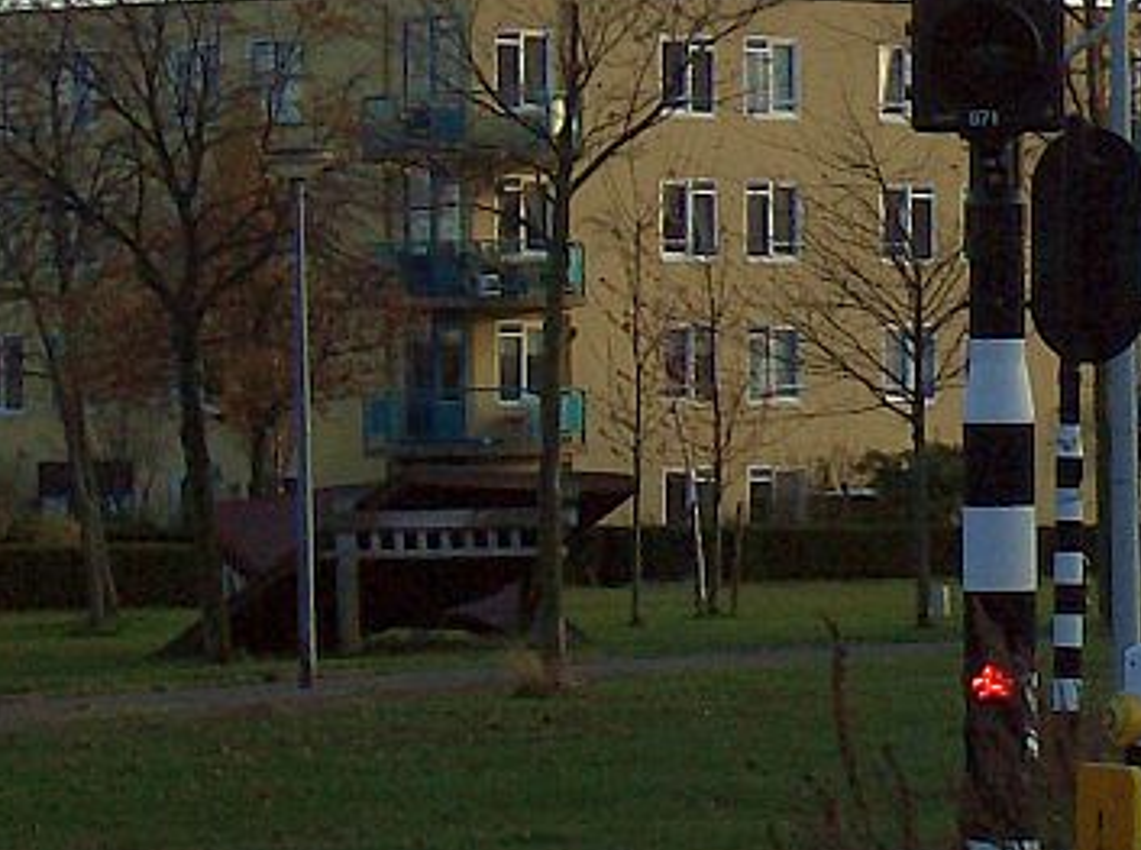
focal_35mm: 313
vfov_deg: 4.7
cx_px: 1358
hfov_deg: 6.3
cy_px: 118
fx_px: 10292
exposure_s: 1/534
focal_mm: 18
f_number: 4.8
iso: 100
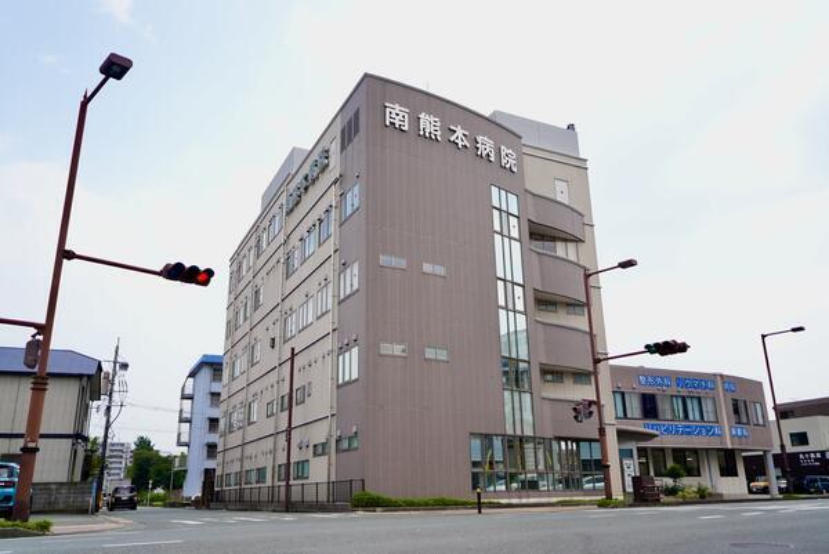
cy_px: 277
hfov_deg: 63.6
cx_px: 414
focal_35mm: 29
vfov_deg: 45.0
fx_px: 668
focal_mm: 29
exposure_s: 1/8000
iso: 800
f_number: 2.8
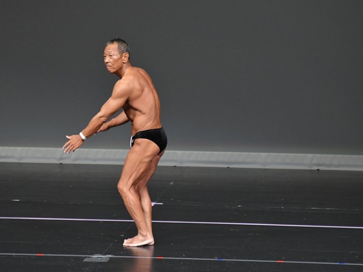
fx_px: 3933
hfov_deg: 5.3
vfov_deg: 4.0
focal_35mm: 375
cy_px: 136
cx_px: 166
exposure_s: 1/400
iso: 4000
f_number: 5.6
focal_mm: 230
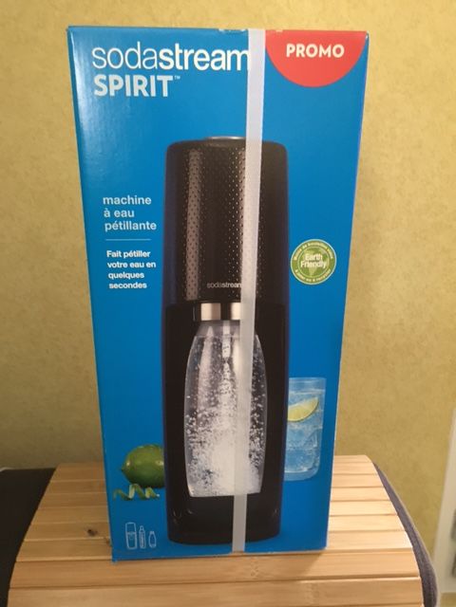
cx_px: 228
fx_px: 509
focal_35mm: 29
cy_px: 304
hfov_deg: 48.2
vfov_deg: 61.7
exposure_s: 1/17
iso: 400
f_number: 2.2
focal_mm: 4.15
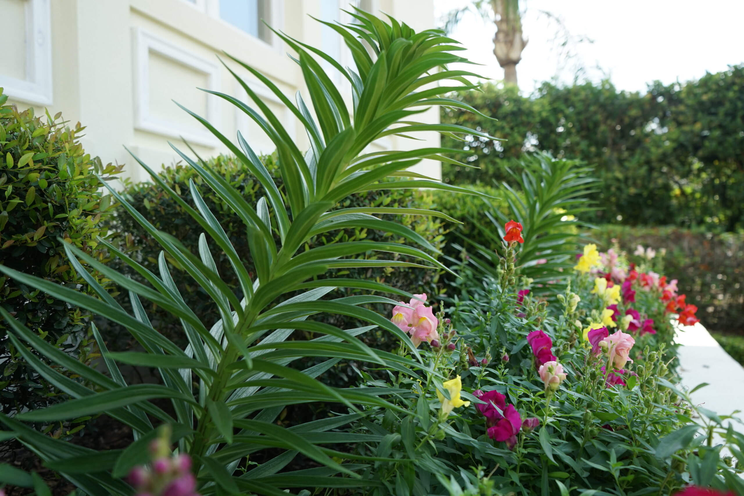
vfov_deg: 45.0
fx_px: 599
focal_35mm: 29
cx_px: 372
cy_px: 248
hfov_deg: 63.7
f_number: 5.6
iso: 250
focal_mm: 29
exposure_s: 1/250
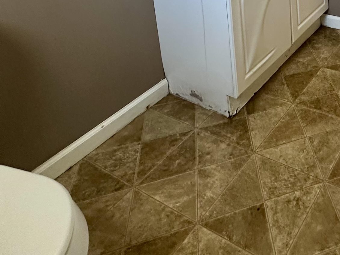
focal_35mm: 38
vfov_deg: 30.0
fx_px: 373
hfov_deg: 44.1
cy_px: -77
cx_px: 313
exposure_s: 1/60
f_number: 2.2
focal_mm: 2.22
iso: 250
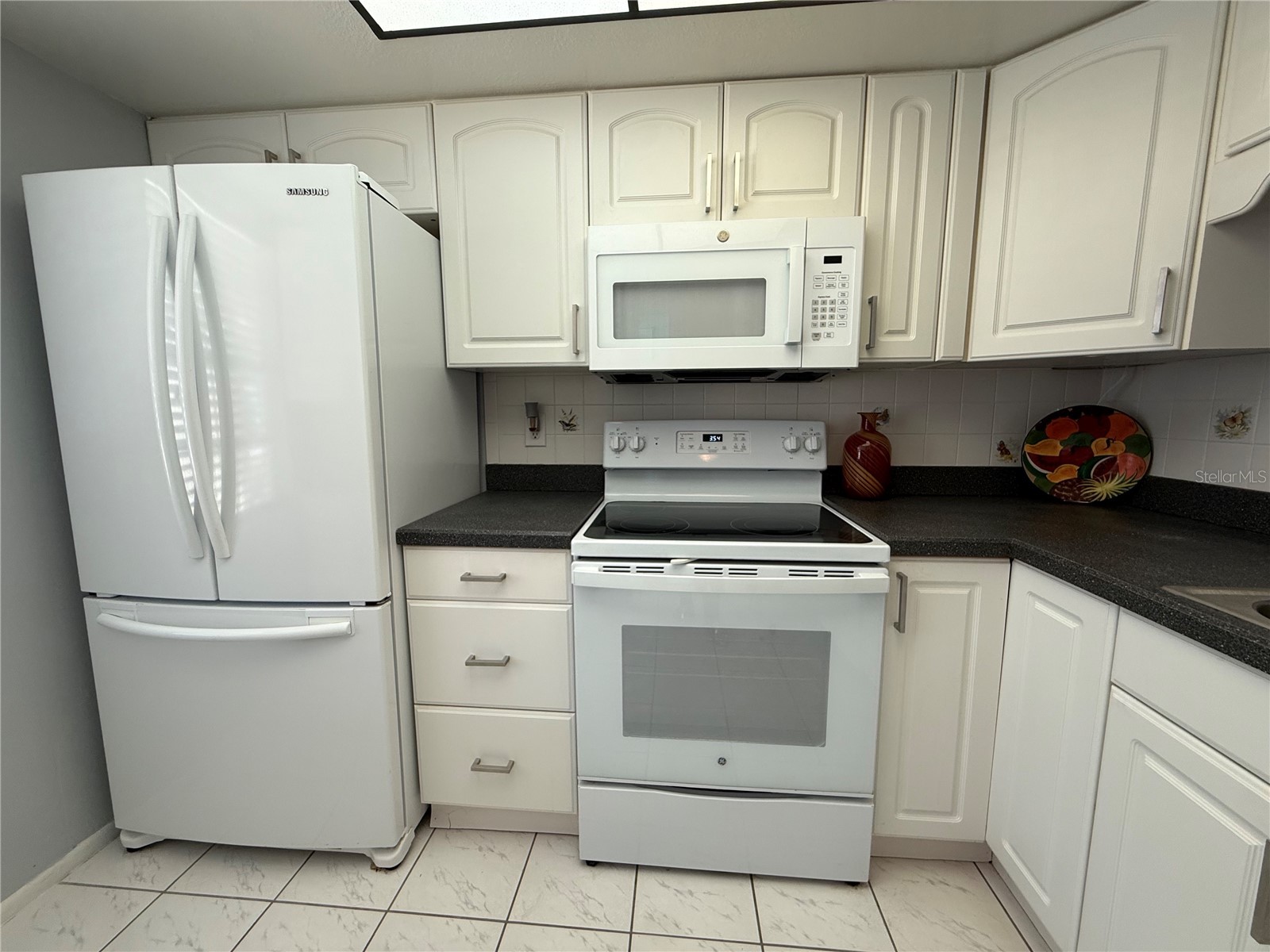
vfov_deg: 85.7
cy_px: 476
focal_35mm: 14
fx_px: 514
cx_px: 635
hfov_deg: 102.1
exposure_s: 1/120
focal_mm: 2.22
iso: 125
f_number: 2.2
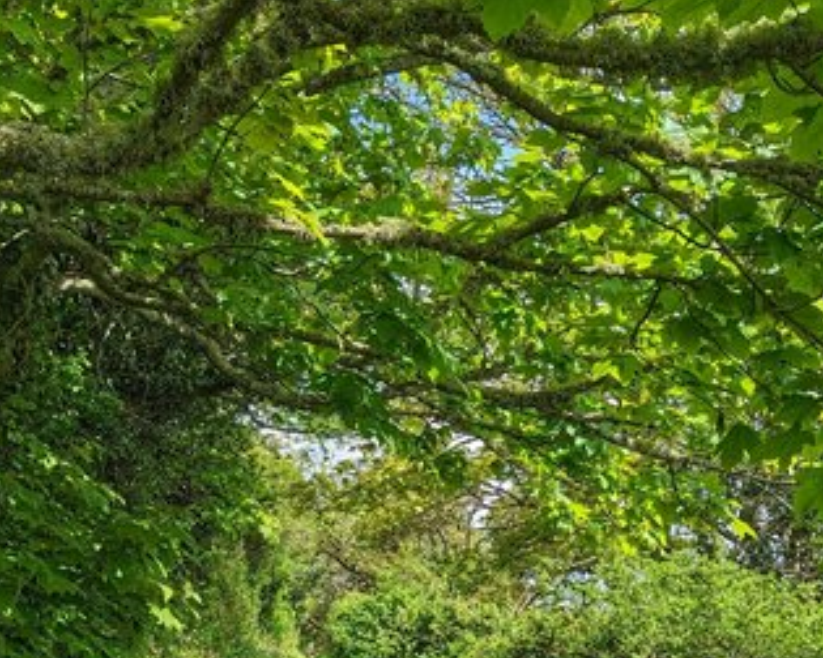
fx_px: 1291
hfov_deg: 35.3
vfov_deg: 28.2
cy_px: 497
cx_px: 347
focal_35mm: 53
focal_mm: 6.81
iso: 40
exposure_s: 1/877
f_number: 1.85
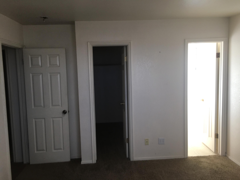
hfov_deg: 61.7
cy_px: 90
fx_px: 201
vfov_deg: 48.2
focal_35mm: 29
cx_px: 120
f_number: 2.2
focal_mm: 4.15
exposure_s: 1/60
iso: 32
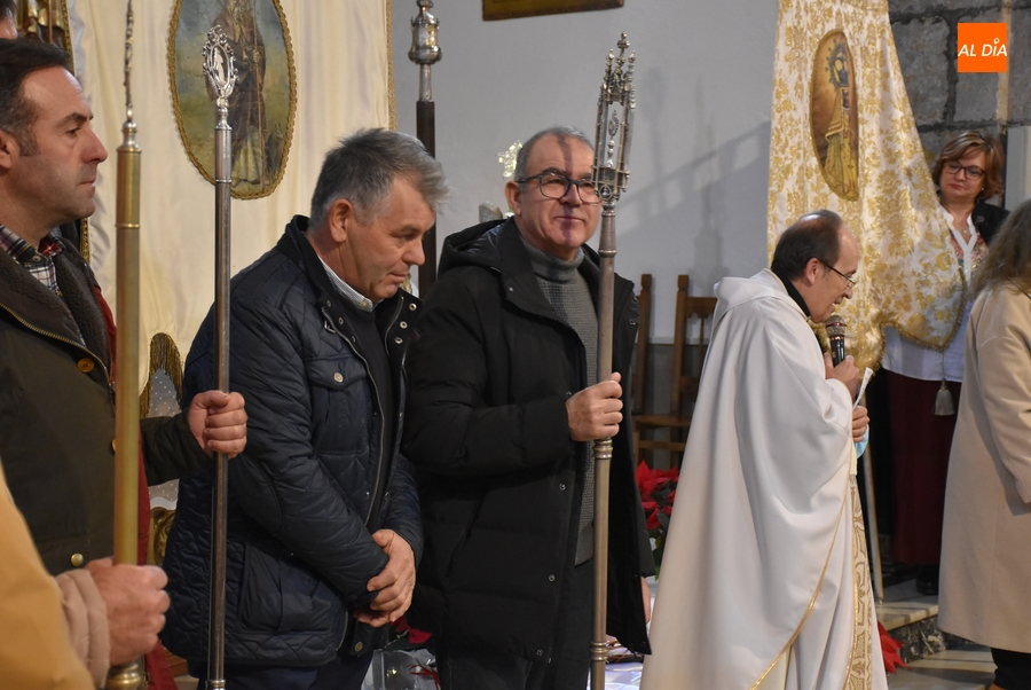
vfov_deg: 19.0
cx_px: 516
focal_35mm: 72
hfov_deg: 28.0
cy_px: 345
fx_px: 2064
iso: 2200
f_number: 4.5
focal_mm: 48
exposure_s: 1/60
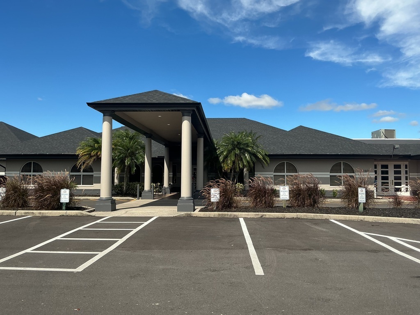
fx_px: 352
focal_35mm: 29
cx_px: 210
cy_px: 158
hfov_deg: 61.7
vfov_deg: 48.2
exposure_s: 1/2141
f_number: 1.8
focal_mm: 3
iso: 25
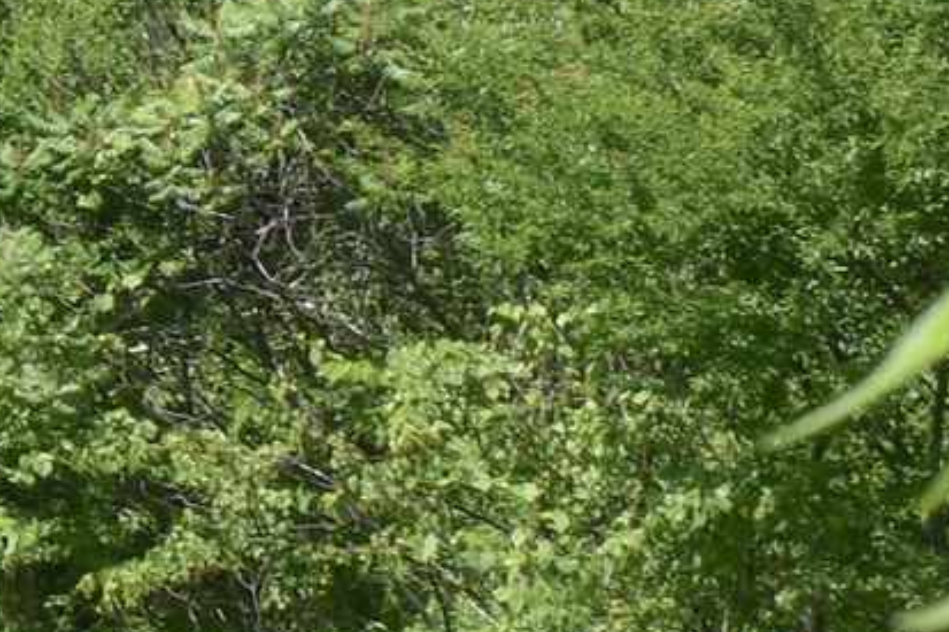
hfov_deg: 9.5
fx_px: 5296
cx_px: -1027
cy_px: -34
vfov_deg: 6.8
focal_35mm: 201
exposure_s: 1/250
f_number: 8
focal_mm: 18
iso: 125
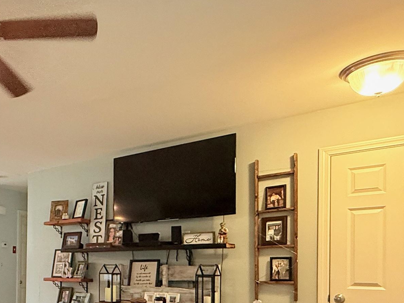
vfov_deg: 37.4
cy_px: 264
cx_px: 34
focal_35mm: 36
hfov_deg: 46.0
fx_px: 420
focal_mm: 2.22
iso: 400
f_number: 2.2
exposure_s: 1/60
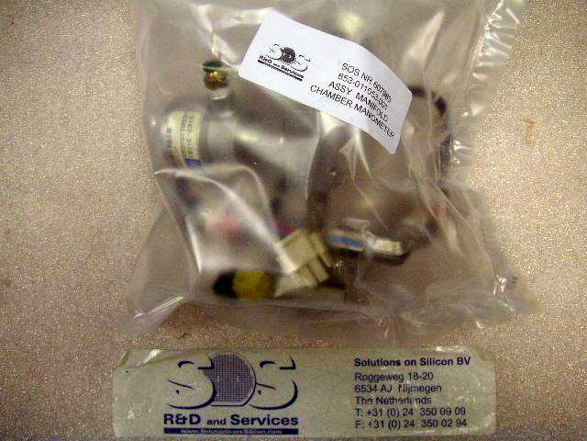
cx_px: 294
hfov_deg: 50.1
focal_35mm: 37
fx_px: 627
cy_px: 220
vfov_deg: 38.7
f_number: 2.8
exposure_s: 1/45
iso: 100
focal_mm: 6.1
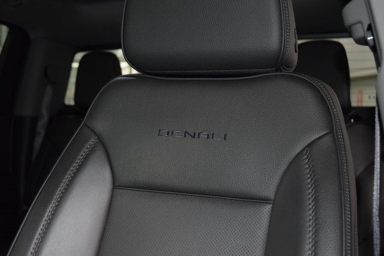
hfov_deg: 42.3
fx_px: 496
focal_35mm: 46
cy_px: 128
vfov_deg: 29.0
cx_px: 192
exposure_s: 1/60
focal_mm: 31
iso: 2200
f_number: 4
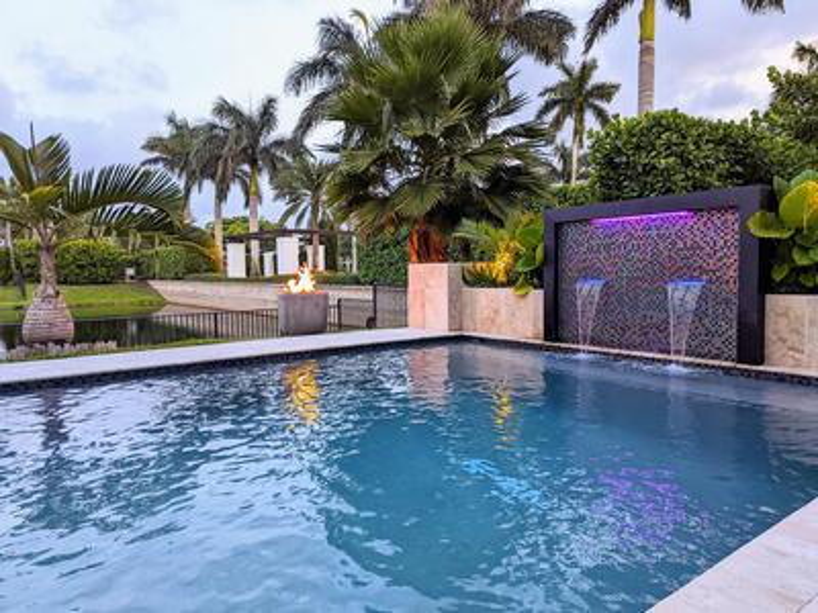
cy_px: 306
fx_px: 567
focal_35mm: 24
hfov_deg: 71.6
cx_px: 409
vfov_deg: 56.8
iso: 440
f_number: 1.85
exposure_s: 1/243
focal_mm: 6.81
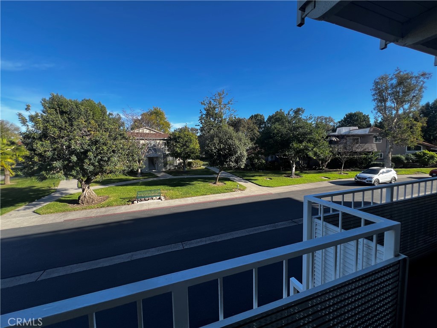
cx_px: 218
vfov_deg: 89.9
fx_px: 164
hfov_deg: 106.2
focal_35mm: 13
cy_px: 164
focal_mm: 1.57
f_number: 1.8
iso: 32
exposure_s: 1/592
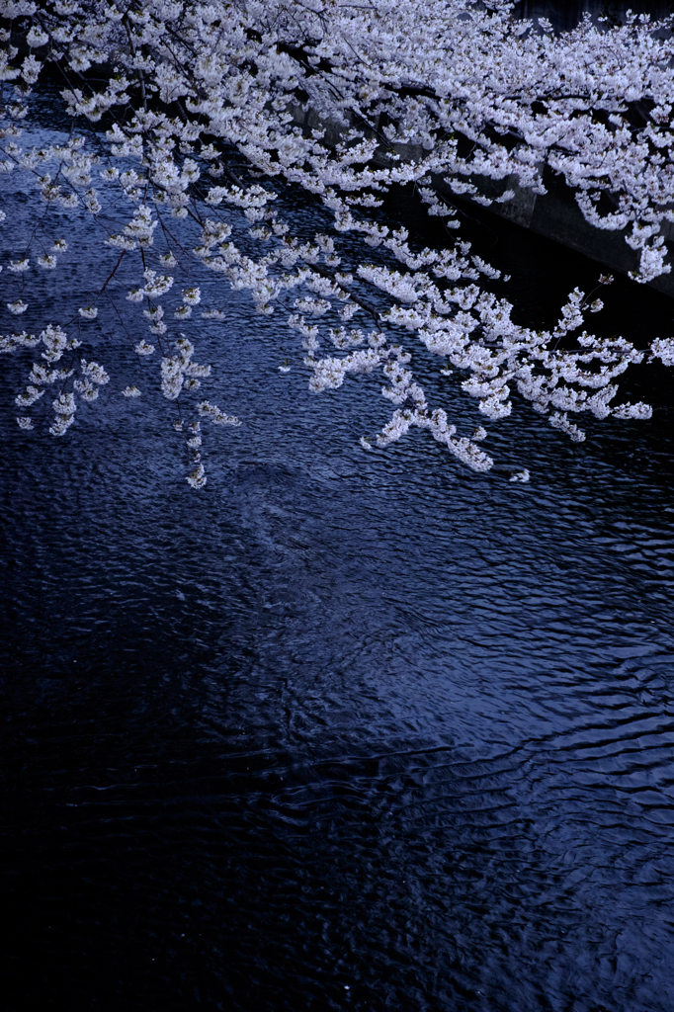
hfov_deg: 25.5
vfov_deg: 37.5
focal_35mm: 53
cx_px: 337
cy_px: 506
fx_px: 1489
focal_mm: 35
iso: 1600
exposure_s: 1/17
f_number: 4.5
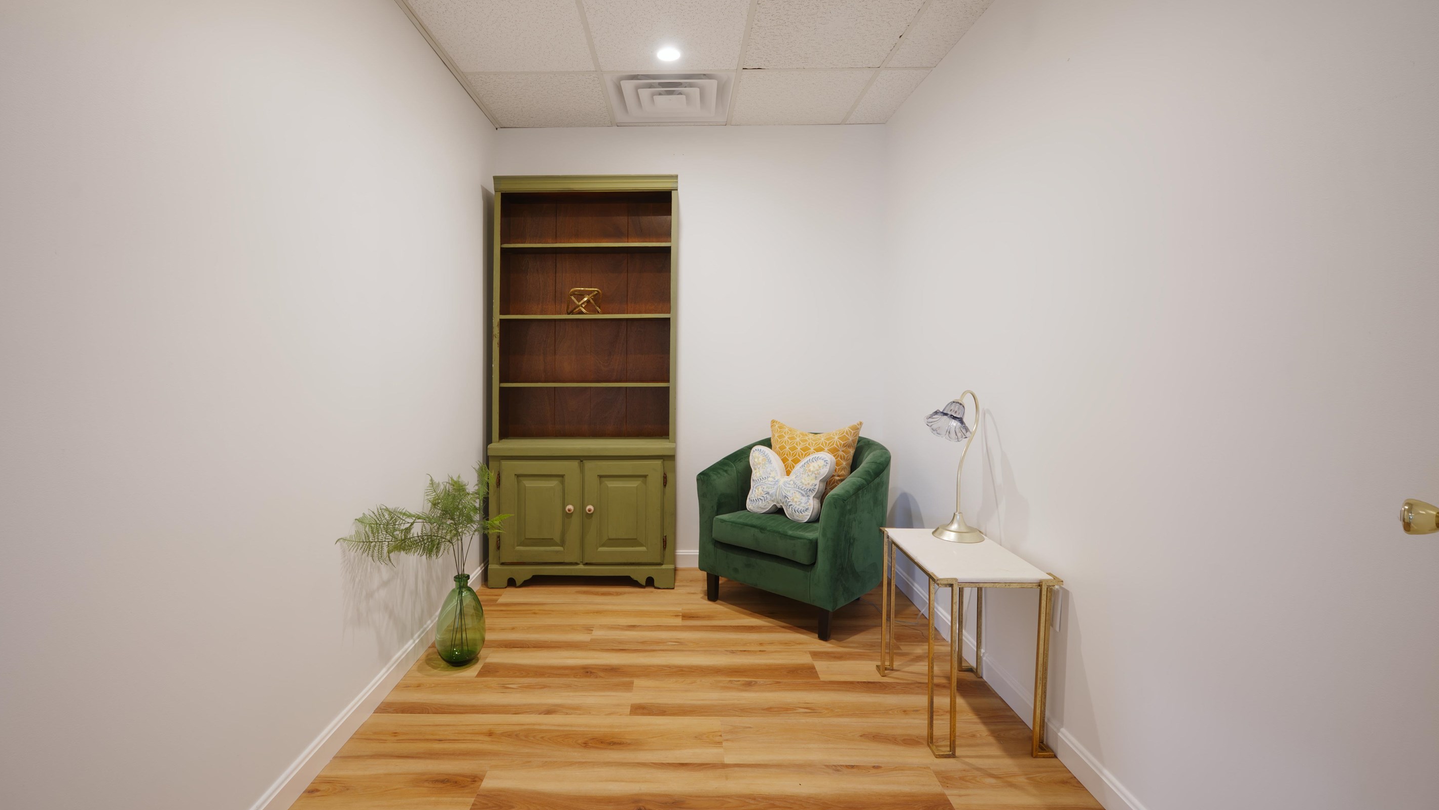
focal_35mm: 17
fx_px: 649
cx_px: 677
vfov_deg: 63.8
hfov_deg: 95.8
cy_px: 370
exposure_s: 1/2.5
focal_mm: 15
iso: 250
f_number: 7.1
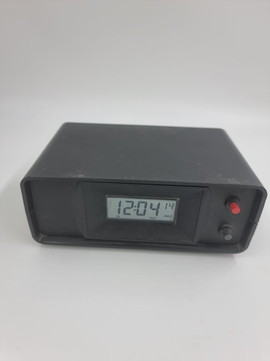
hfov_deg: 56.8
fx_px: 250
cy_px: 180
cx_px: 135
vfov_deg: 71.6
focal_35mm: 24
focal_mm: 6.7
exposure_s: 1/100
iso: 50
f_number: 1.8
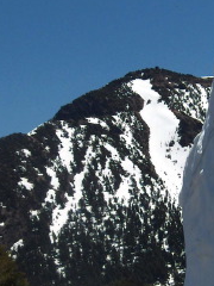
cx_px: 157
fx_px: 1006
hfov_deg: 12.1
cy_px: 195
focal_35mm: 122
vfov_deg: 16.1
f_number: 4.8
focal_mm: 8
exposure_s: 1/1639
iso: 100
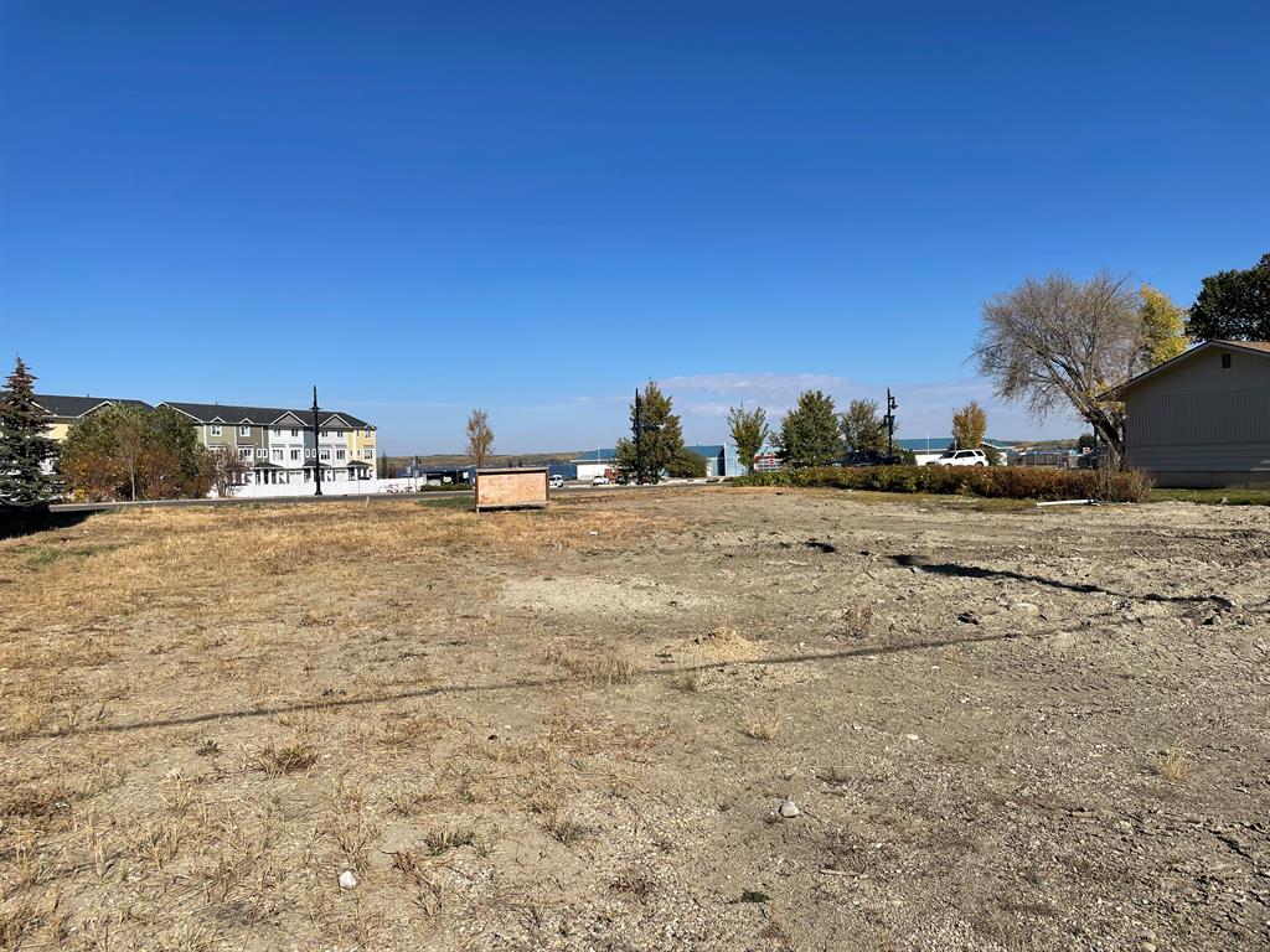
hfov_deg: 67.3
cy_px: 476
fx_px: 954
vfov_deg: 53.1
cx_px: 635
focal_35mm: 26
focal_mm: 4.2
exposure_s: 1/5556
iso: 32
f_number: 1.6
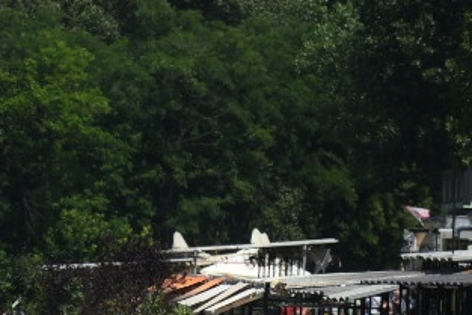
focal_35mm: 1035
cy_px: 75
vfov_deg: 1.3
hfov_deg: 2.0
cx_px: -104
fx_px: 13576
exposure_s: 1/8000
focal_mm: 200
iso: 320
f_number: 3.2
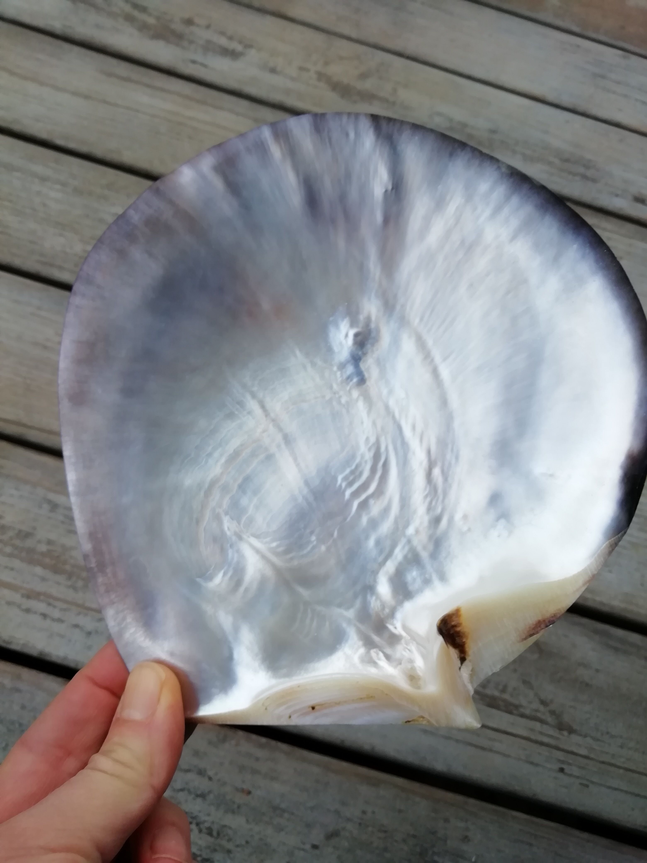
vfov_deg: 67.3
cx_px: 324
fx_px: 648
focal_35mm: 26
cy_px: 432
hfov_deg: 53.1
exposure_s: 1/102
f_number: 2.2
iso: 50
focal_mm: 3.21
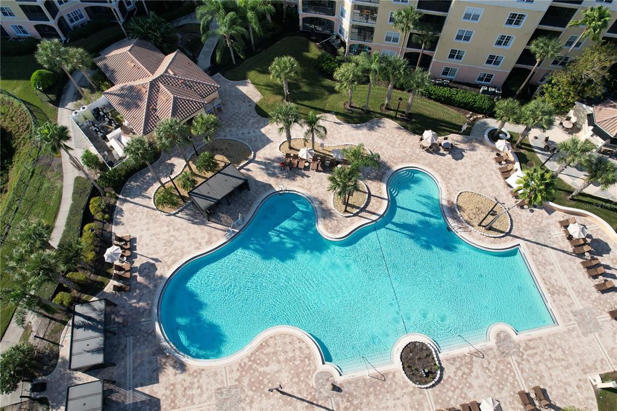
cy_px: 206
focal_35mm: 22
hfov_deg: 78.6
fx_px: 377
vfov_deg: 57.2
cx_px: 308
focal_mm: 8.38
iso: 110
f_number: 2.8
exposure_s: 1/1600
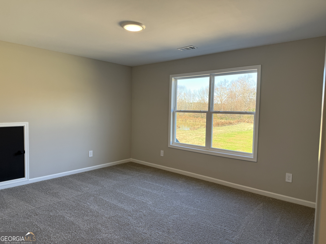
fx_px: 226
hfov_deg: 71.6
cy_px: 122
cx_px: 163
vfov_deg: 56.8
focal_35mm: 24
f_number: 1.78
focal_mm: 6.76
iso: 100
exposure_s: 1/120
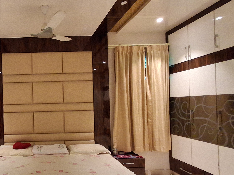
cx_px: 49
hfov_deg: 58.9
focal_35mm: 28
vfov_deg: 49.5
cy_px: 102
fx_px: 189
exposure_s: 1/50
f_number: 2.2
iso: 500
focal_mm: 1.64
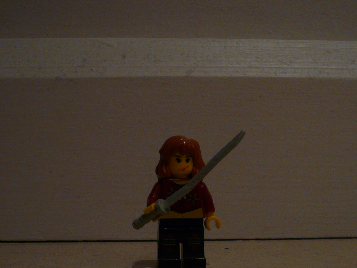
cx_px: 191
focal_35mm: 51
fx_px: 526
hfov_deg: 37.5
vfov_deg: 28.3
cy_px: 190
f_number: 3
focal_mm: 5.7
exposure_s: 1/15
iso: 100
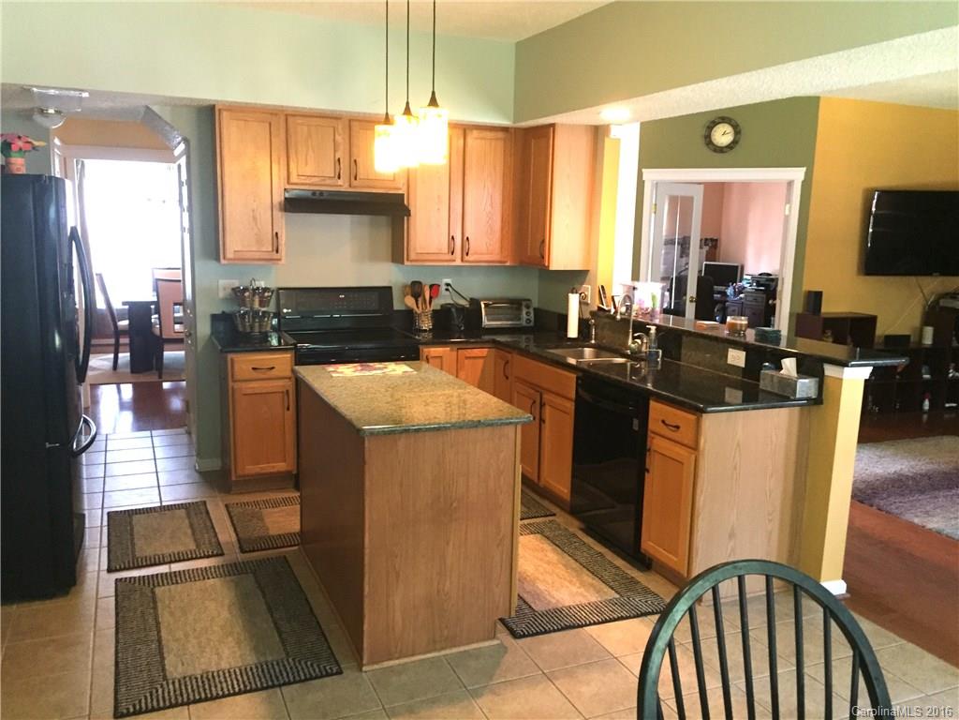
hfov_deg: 61.7
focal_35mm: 29
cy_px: 360
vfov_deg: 48.2
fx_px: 803
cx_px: 480
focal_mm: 4.15
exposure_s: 1/24
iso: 250
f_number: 2.2
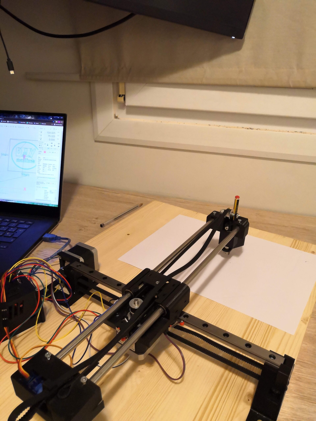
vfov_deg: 65.3
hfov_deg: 51.4
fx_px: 329
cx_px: 158
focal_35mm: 27
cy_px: 210
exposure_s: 1/50
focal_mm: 3.95
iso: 500
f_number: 1.8
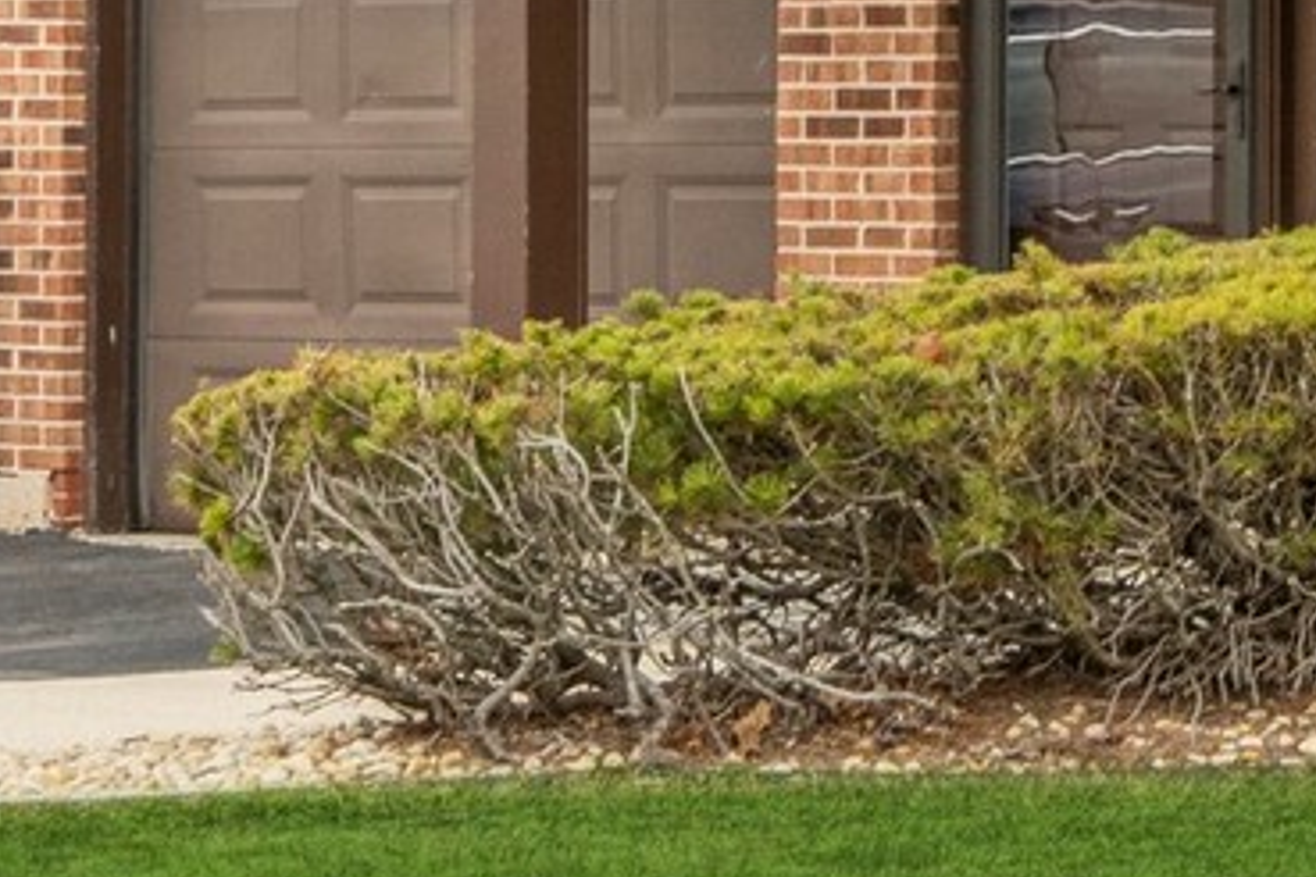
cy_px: -624
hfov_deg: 12.8
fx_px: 4971
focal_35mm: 136
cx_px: 2792
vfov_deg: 9.7
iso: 200
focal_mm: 21
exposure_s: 1/100
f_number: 8
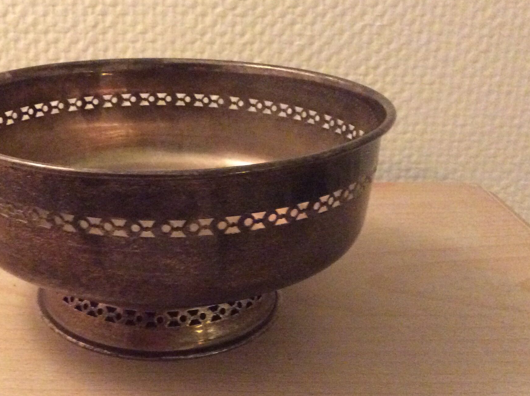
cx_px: 170
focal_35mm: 48
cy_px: 263
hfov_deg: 39.2
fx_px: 734
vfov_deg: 30.0
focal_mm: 3.3
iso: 640
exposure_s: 1/17
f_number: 2.4
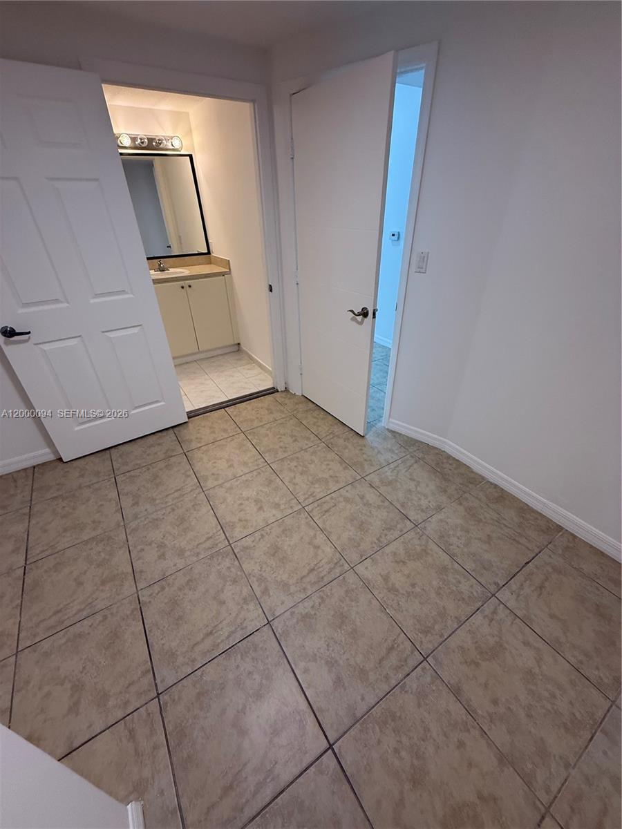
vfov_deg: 102.1
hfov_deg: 85.7
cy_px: 414
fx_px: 335
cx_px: 311
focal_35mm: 14
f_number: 2.2
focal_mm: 2.22
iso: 160
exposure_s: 1/120
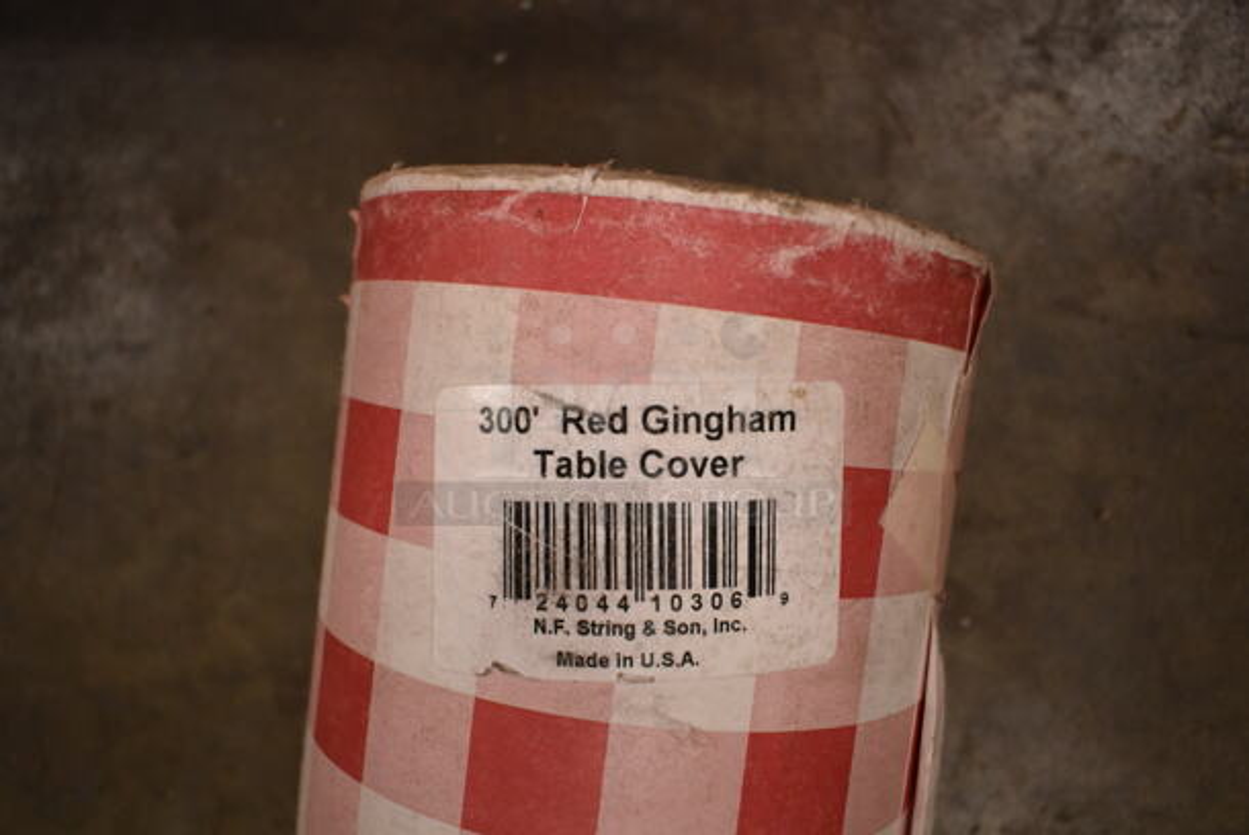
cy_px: 418
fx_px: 1042
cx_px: 624
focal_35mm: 30
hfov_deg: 61.9
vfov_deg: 43.7
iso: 1800
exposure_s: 1/125
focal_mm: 20
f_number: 3.5
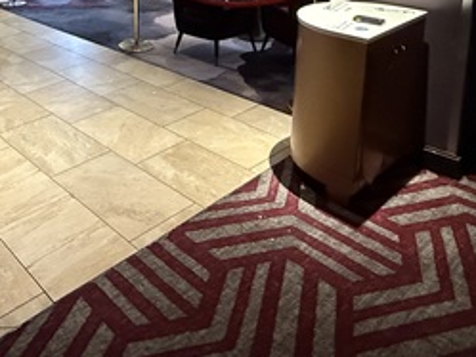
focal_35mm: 36
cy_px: -10
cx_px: 92
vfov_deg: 35.4
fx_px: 495
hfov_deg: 48.3
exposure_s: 1/60
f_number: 2.2
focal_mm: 2.22
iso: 800
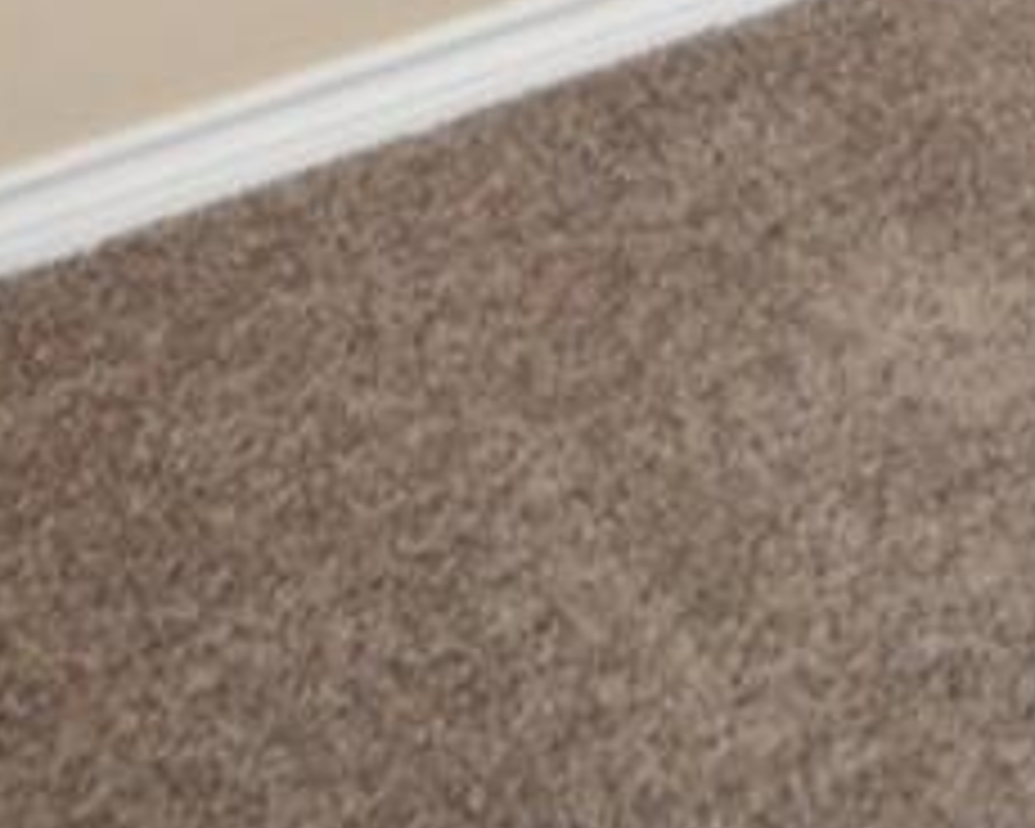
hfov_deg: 13.7
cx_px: 1890
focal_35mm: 125
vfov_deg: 9.5
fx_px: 3829
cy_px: -1690
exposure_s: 1/160
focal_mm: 10
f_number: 5.6
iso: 250
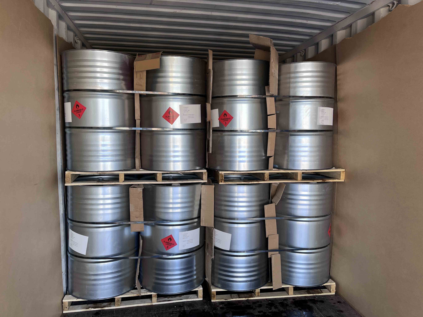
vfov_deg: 53.1
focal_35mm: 26
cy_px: 158
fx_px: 318
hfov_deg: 67.3
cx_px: 212
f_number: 1.6
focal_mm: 5.1
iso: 40
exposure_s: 1/141
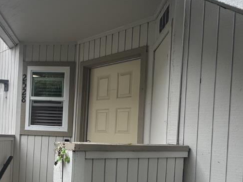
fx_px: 302
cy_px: 134
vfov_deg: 33.0
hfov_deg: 41.2
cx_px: 35
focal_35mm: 43
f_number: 2.2
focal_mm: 2.22
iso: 40
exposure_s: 1/136
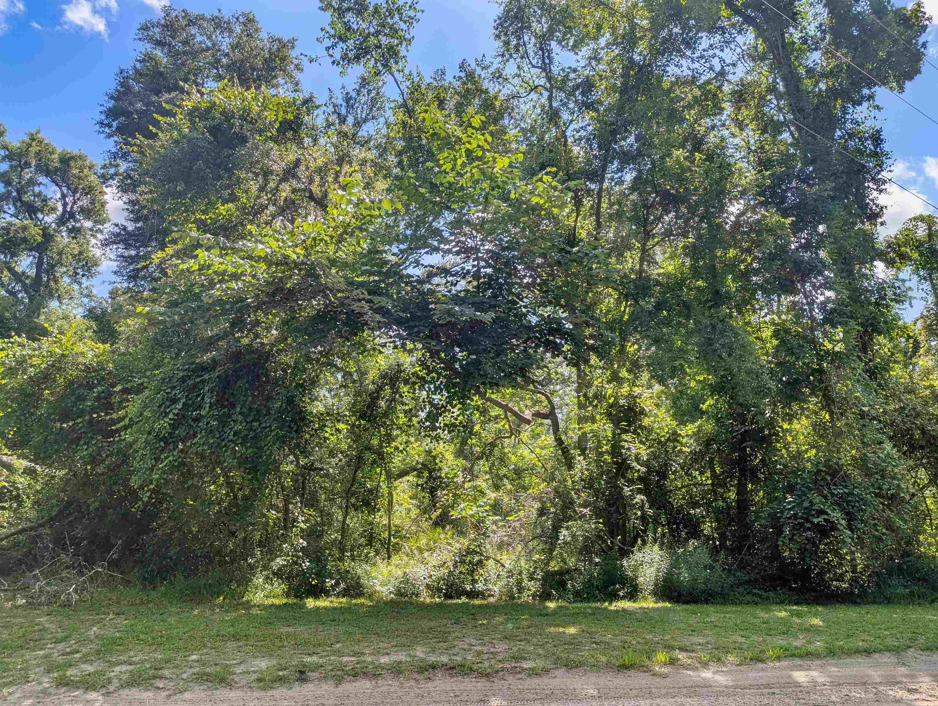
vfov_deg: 56.9
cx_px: 469
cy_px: 353
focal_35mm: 24
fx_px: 651
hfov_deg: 71.5
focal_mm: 6.81
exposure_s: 1/1715
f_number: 1.85
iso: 43
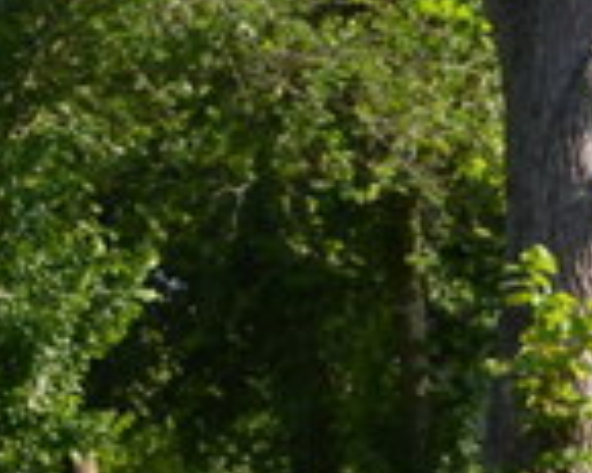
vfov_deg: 6.5
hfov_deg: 7.4
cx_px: -988
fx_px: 4170
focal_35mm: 238
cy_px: 124
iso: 100
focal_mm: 24
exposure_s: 1/125
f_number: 5.6
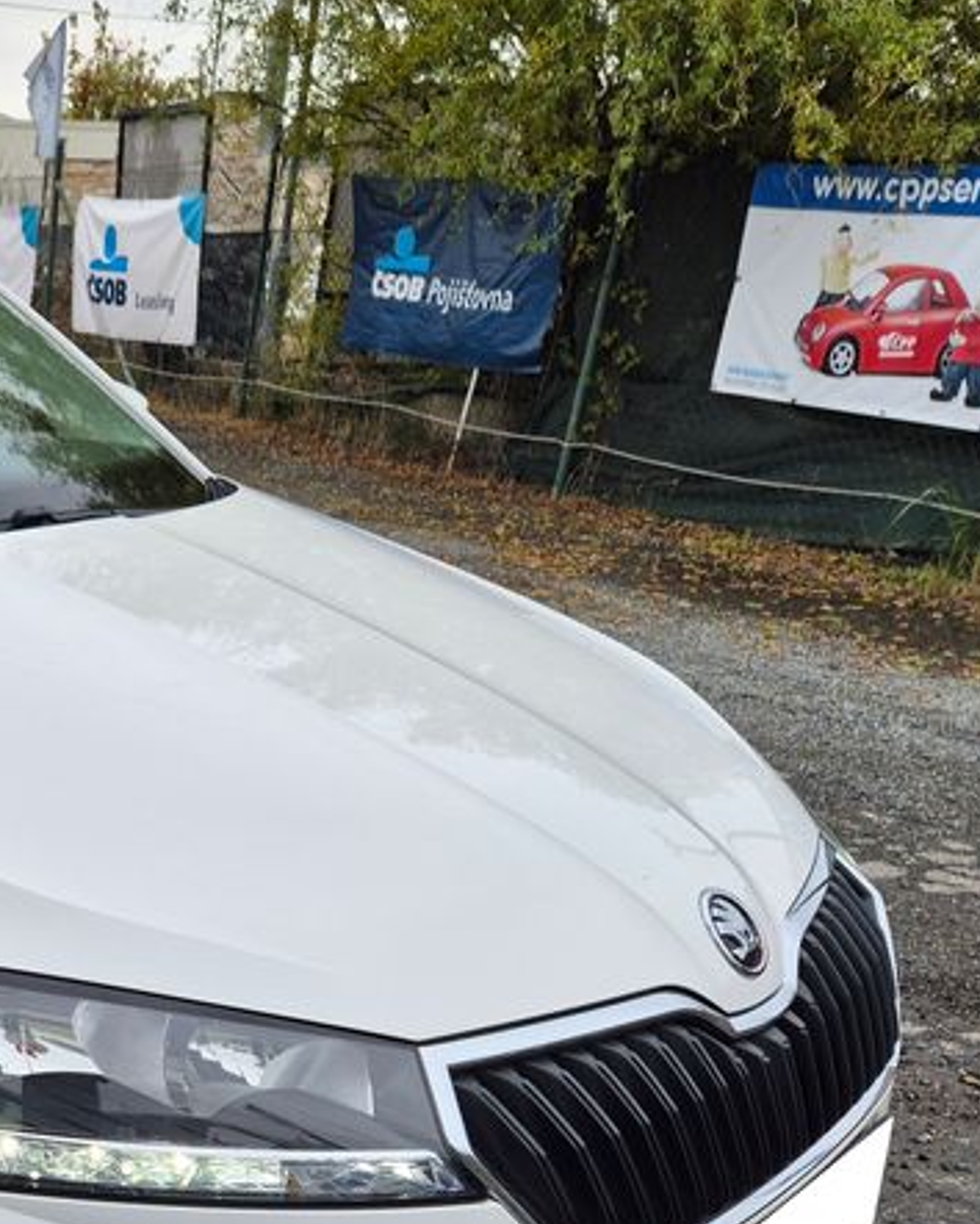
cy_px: 953
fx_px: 1884
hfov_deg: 25.4
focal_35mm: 52
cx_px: -266
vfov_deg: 35.0
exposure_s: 1/257
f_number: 1.8
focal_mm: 5.4
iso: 25
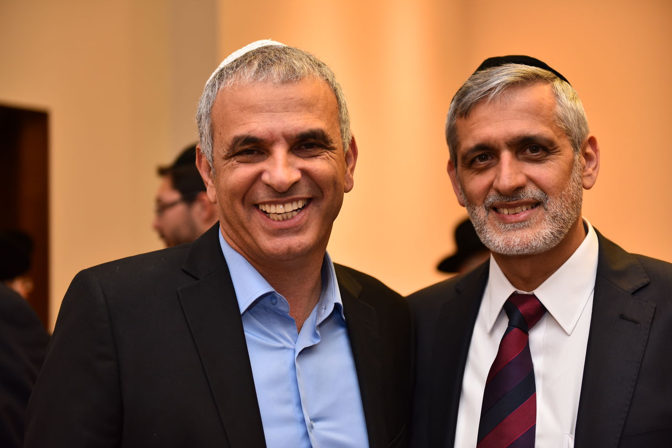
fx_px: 1157
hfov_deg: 32.4
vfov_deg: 21.9
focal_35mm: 62
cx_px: 336
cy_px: 224
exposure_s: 1/100
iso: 800
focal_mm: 62
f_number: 2.8
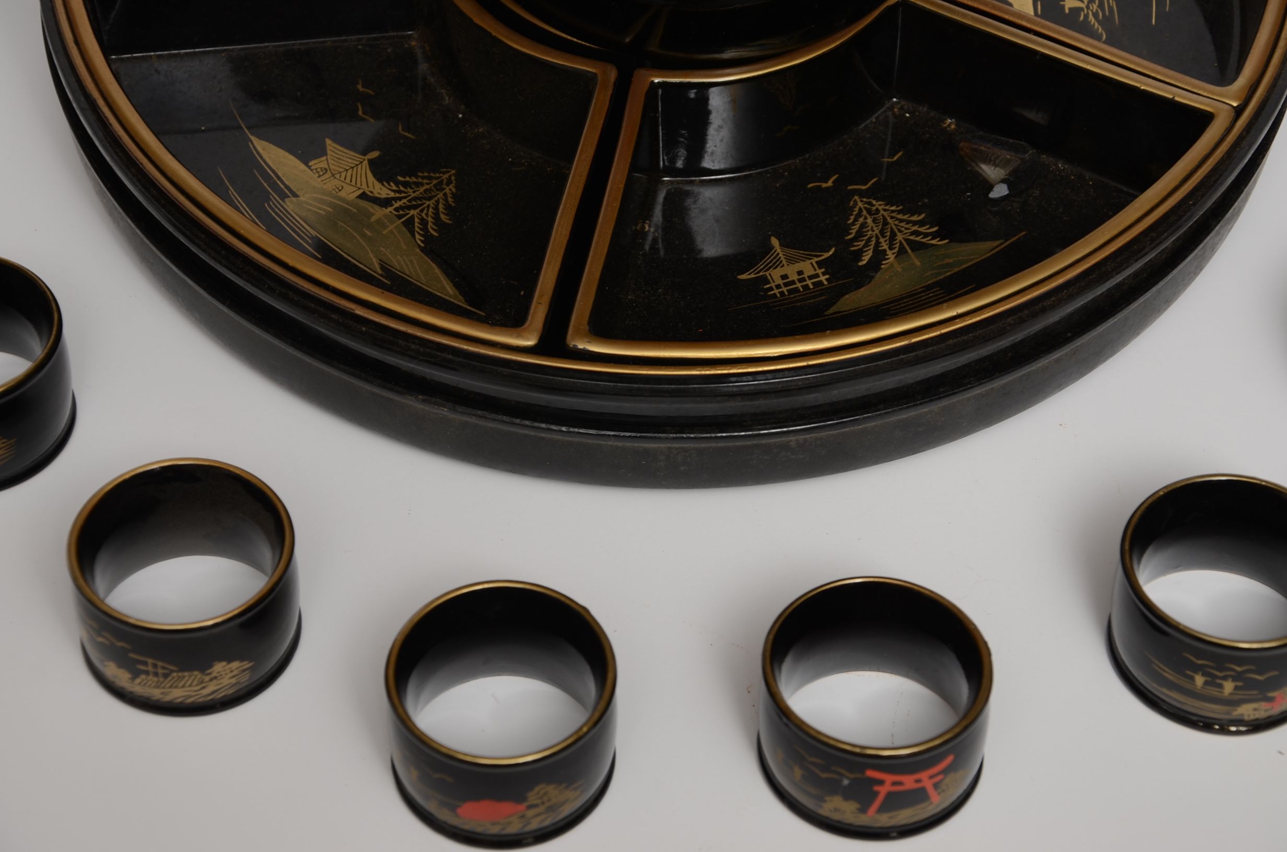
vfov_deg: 13.0
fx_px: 3746
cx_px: 644
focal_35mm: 105
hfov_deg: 19.5
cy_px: 426
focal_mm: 70
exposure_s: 1/60
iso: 100
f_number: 6.3
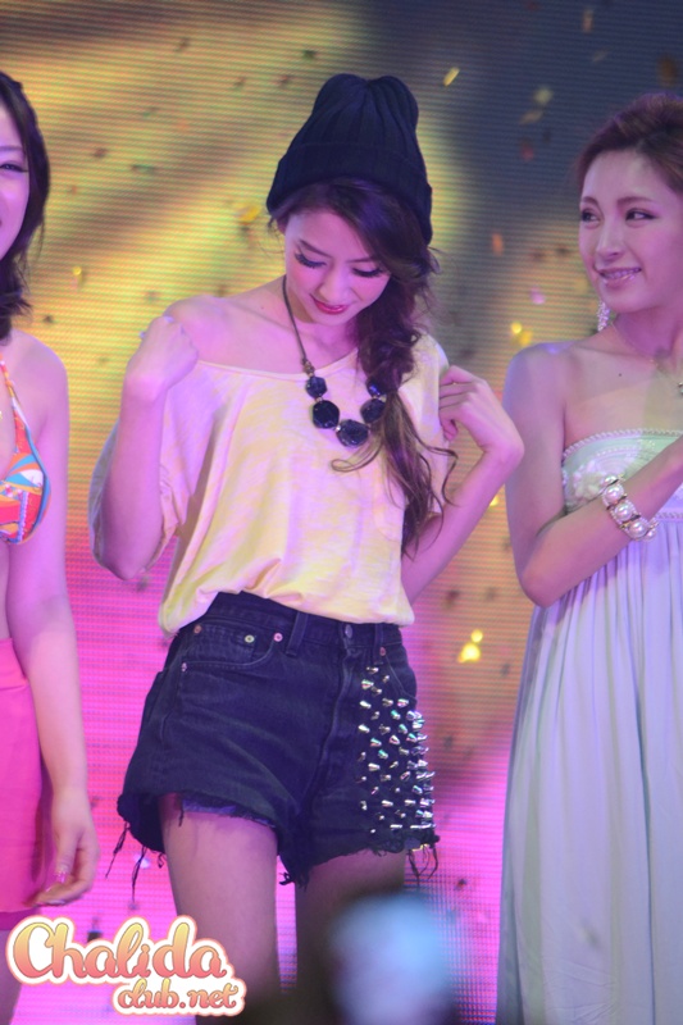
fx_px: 12811
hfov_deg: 3.1
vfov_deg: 4.6
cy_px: 512
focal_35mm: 450
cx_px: 342
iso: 1600
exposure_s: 1/60
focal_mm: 300
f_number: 5.6
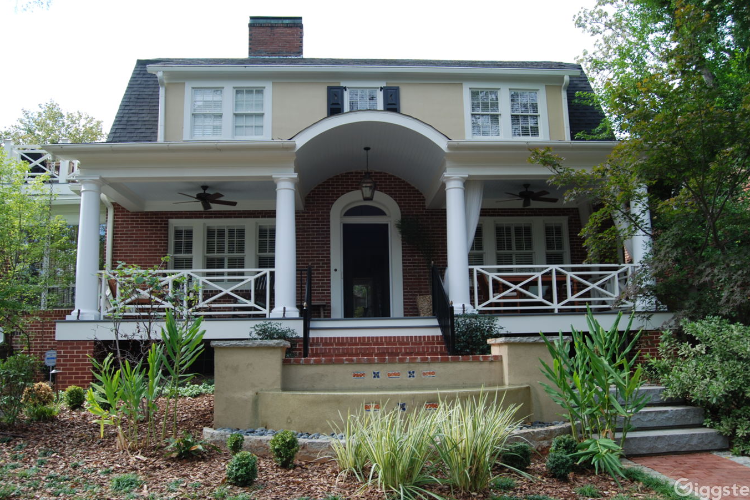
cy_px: 257
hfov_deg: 65.5
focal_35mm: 28
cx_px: 386
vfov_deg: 46.4
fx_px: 583
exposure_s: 1/125
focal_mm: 18
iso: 140
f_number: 5.6
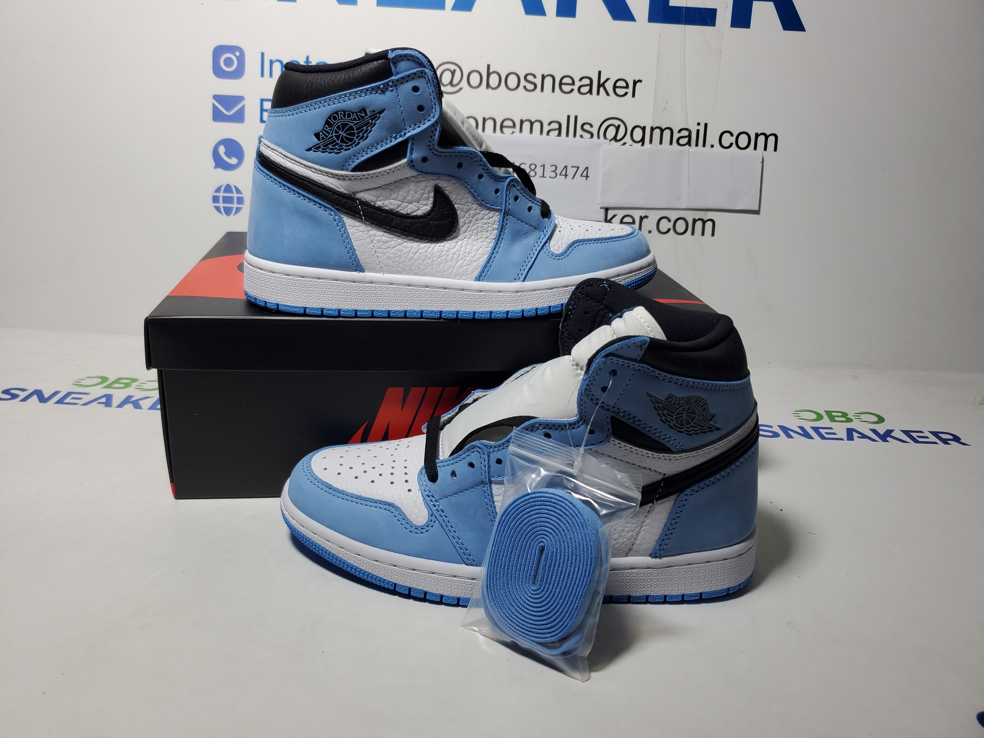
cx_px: 492
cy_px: 369
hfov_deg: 67.3
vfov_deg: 53.1
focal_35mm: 26
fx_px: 739
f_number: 1.5
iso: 50
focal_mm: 4.3
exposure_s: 1/494
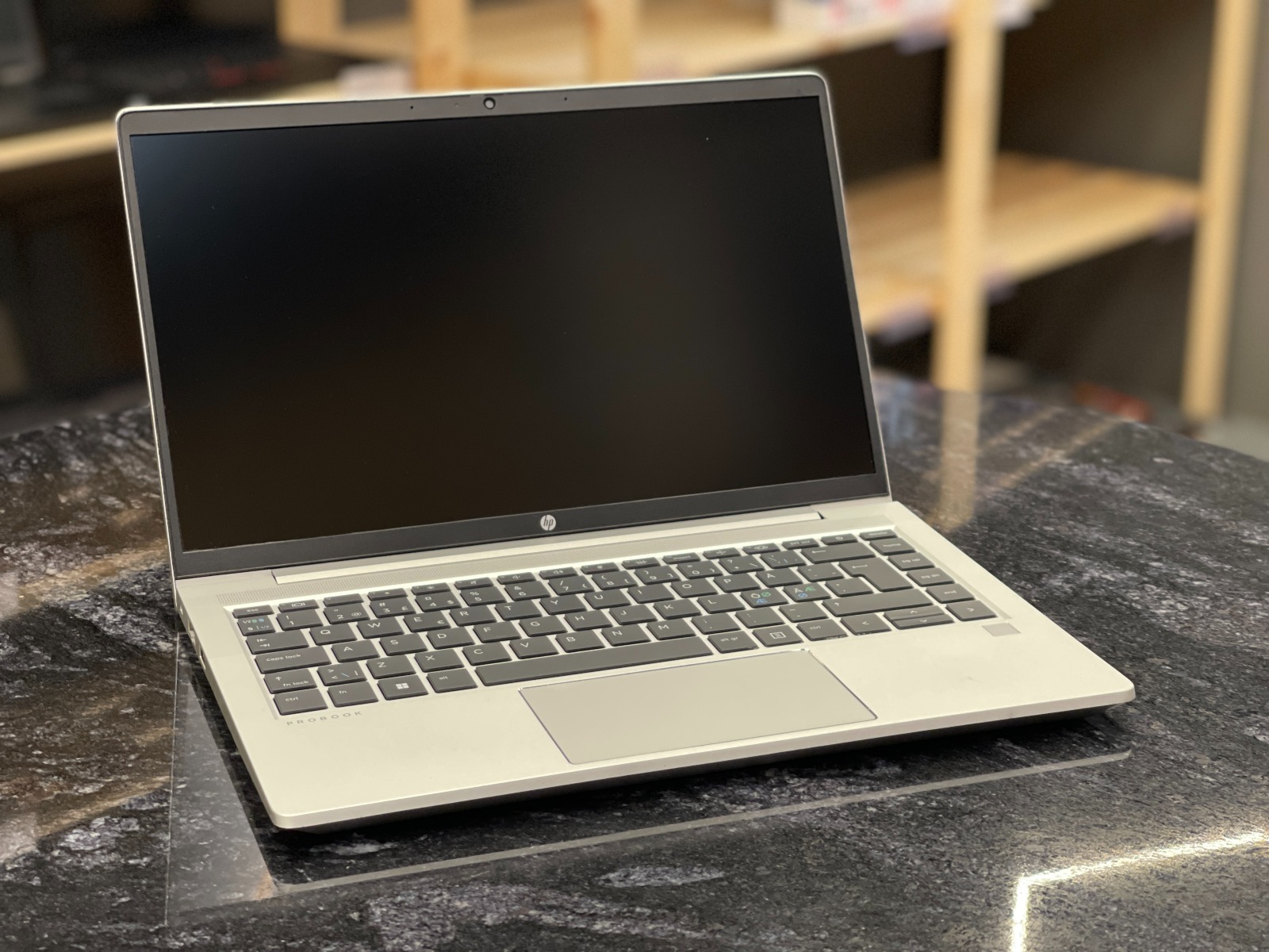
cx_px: 634
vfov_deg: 22.9
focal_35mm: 64
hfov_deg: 30.3
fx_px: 2346
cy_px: 476
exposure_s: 1/40
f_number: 2.2
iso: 320
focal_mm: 7.5
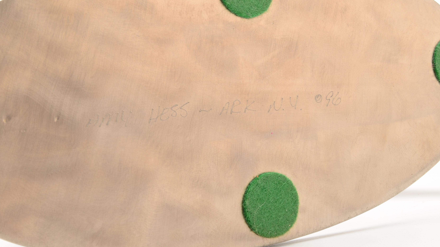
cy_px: 102
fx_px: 863
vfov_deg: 16.3
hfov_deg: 28.6
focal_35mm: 74
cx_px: 195
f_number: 16
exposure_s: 1/160
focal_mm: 32
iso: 100
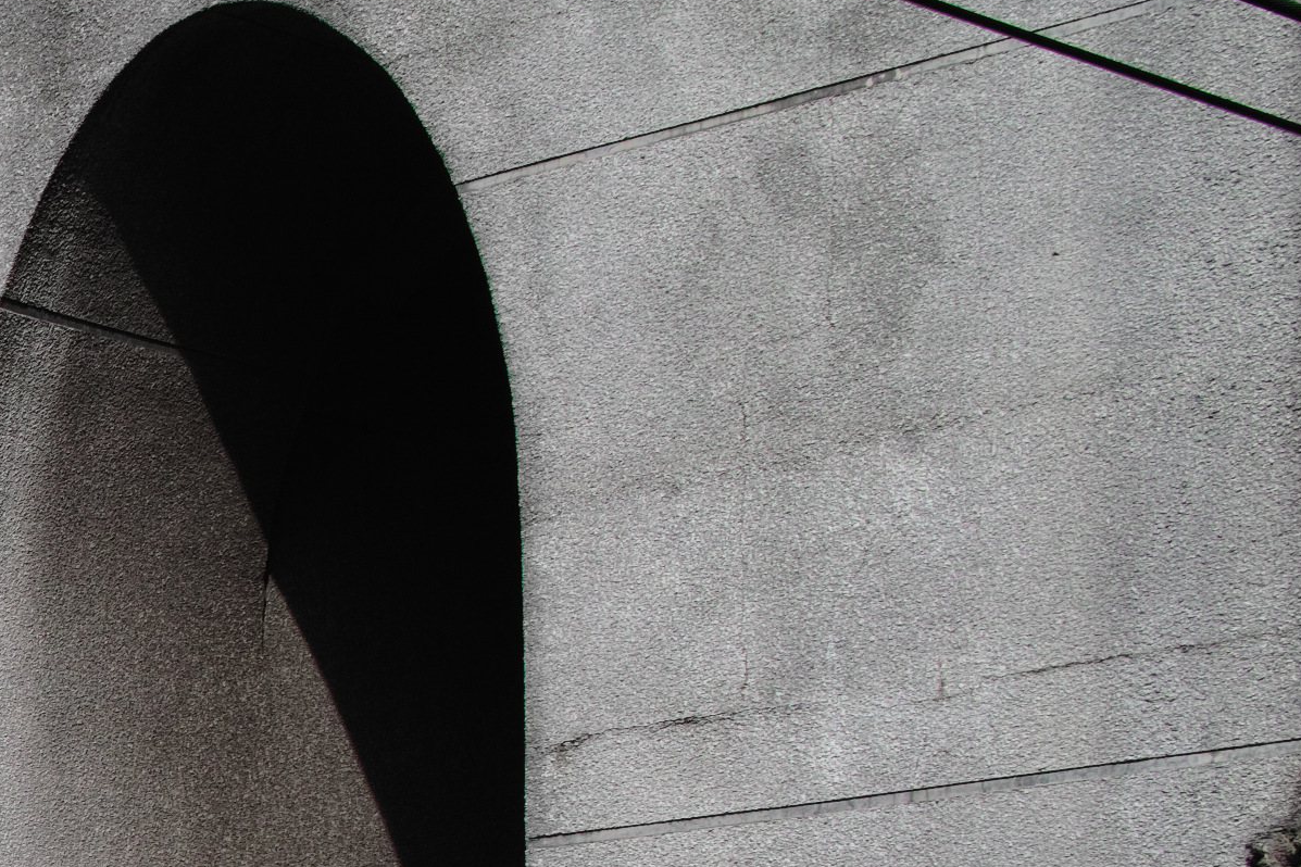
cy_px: 1287
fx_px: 3975
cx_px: -1102
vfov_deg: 11.9
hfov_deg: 15.7
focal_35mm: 110
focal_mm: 19
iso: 100
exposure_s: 1/400
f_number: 7.1
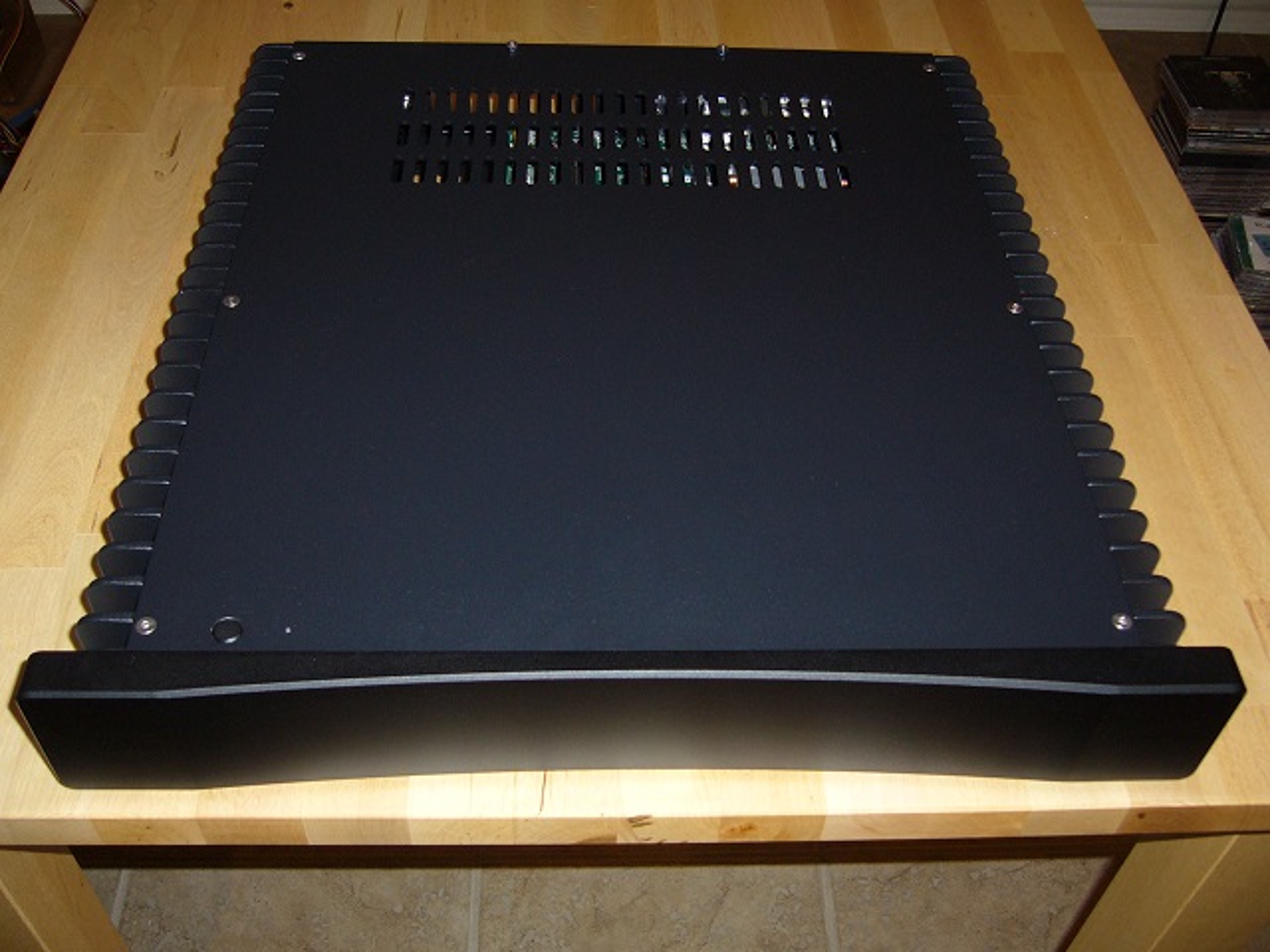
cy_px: 476
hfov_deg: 52.6
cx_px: 635
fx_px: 1284
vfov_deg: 40.7
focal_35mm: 35
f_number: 2.8
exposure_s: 1/30
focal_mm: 5.8
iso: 100
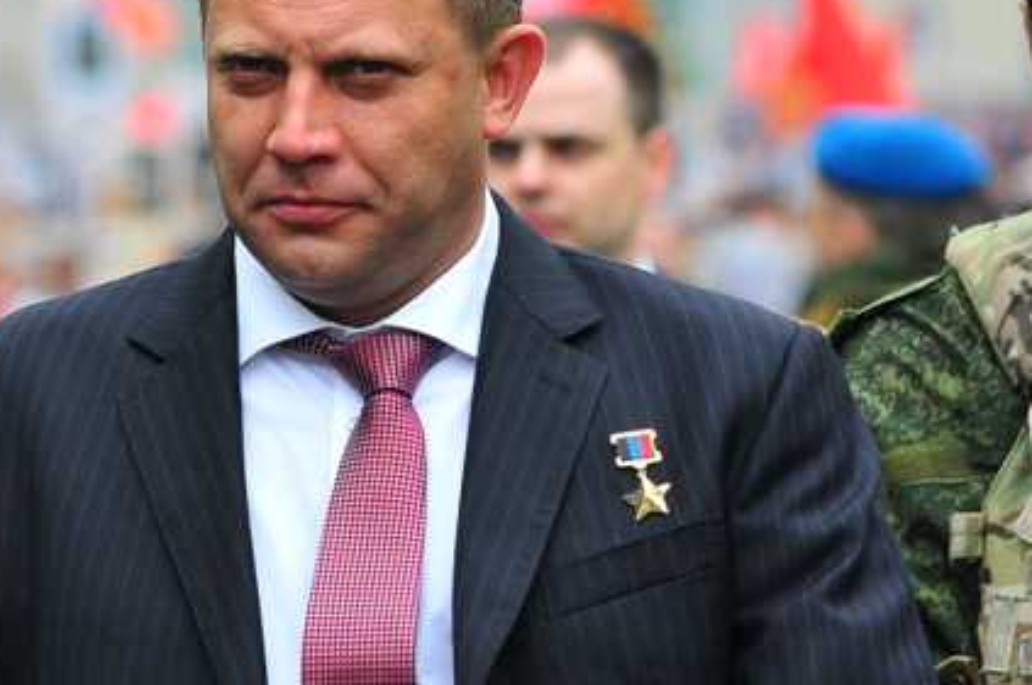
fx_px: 14288
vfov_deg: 2.7
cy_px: 247
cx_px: 315
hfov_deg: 4.1
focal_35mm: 499
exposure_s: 1/250
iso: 500
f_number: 8
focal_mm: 220
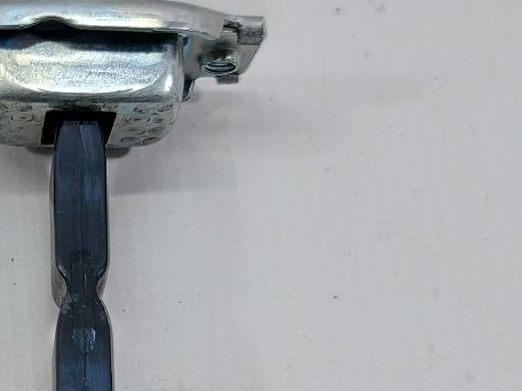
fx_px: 1101
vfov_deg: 19.9
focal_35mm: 73
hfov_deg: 24.8
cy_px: 314
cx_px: -54
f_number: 1.8
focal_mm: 5.23
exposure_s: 1/50
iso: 64
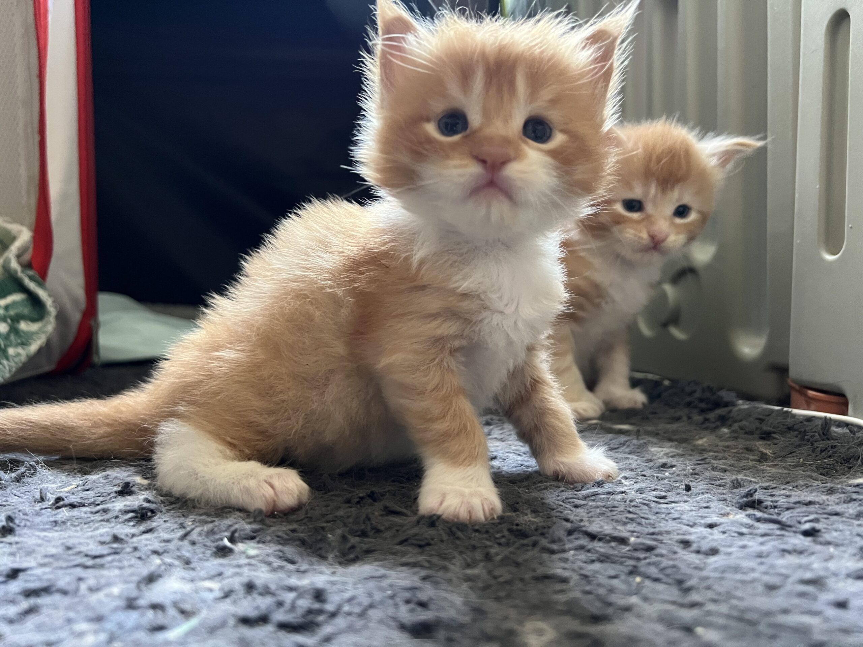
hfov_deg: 67.3
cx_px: 432
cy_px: 324
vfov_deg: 53.1
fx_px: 648
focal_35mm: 26
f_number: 1.5
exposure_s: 1/53
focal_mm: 5.7
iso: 500
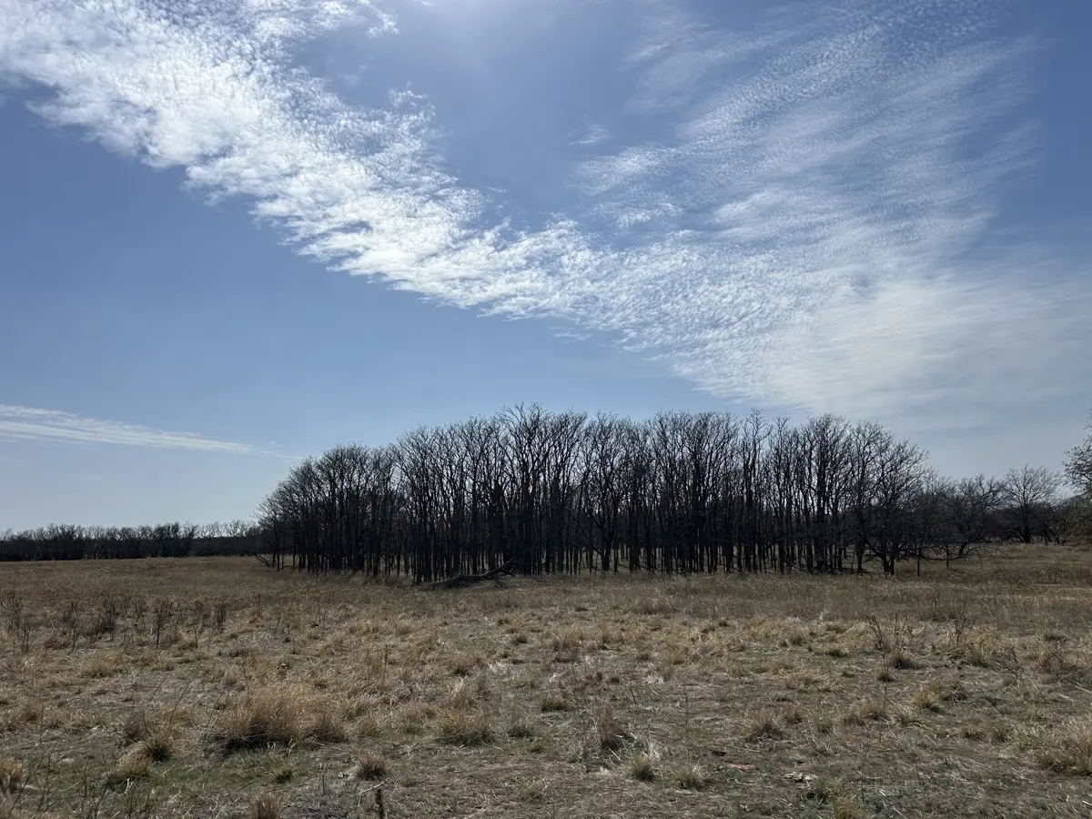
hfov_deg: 67.3
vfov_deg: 53.1
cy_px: 410
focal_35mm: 26
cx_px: 546
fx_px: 820
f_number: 1.5
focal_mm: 5.7
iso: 50
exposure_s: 1/16393
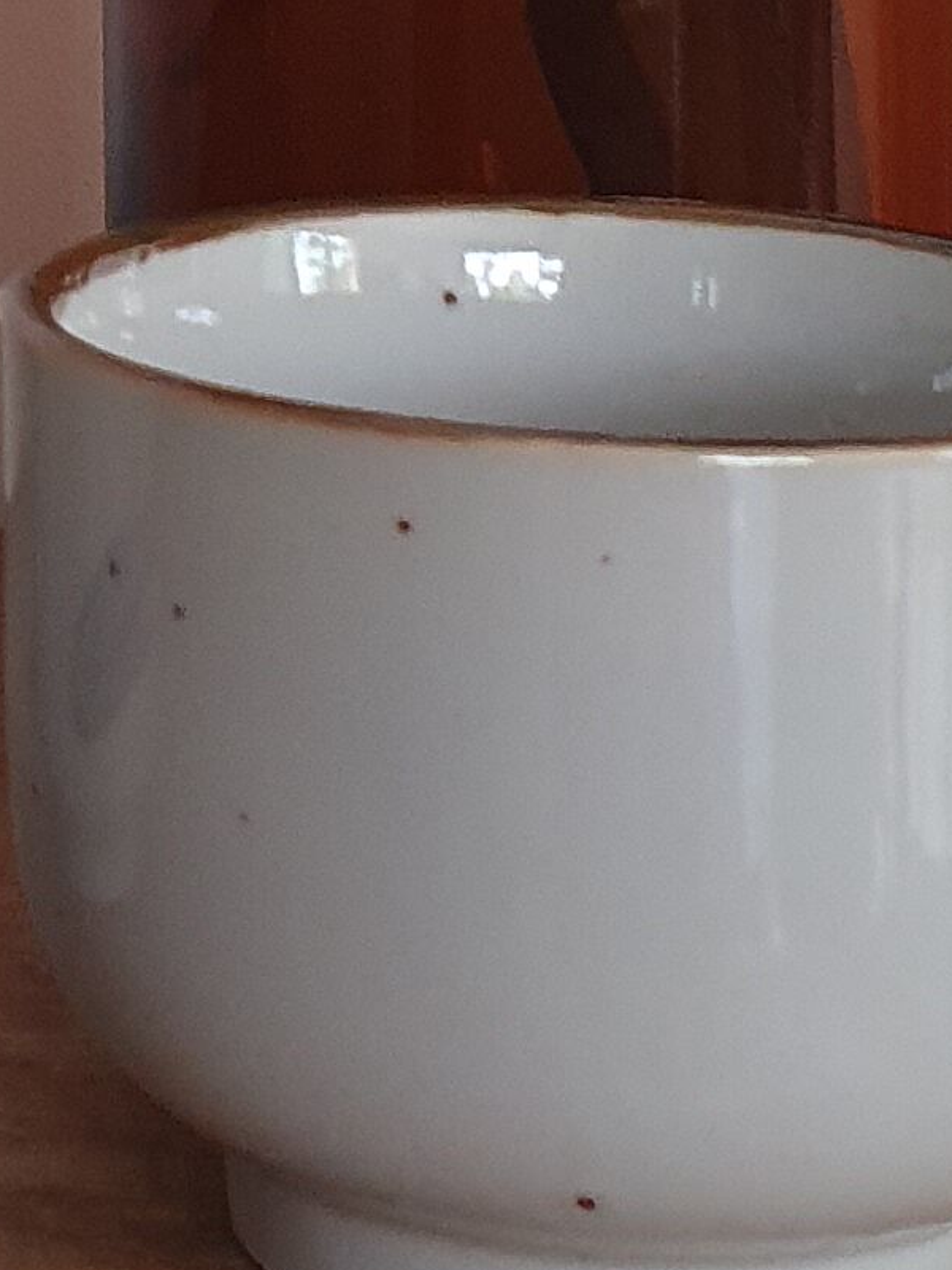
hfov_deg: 11.0
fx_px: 4804
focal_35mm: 131
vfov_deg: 14.1
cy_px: -662
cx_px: -336
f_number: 2.4
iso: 200
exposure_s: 1/60
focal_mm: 4.32
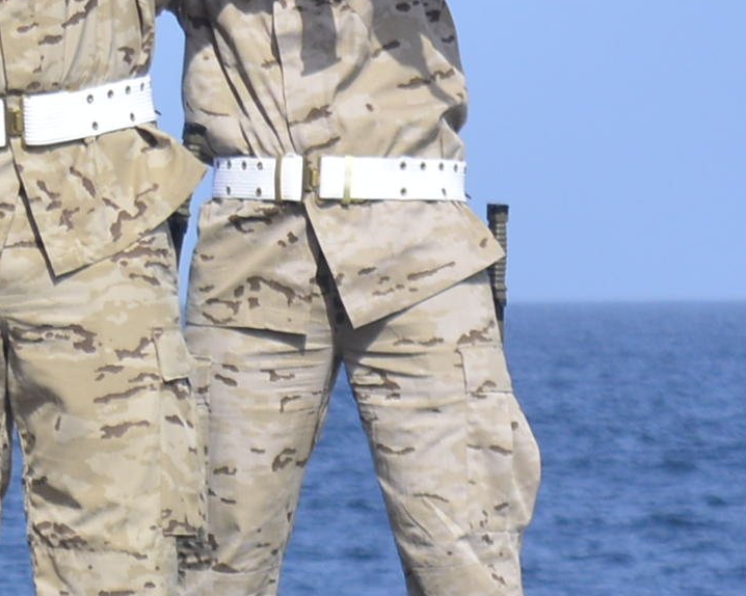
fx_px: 10704
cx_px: -910
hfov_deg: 3.9
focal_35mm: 485
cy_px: 117
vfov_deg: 3.2
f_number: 5.6
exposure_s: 1/800
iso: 200
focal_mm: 55
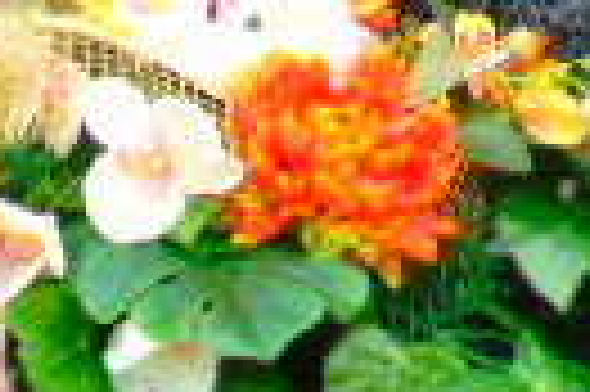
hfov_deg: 7.4
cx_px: 761
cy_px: -469
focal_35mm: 275
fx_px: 4501
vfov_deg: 4.9
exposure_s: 1/60
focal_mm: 9.6
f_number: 4.3
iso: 80
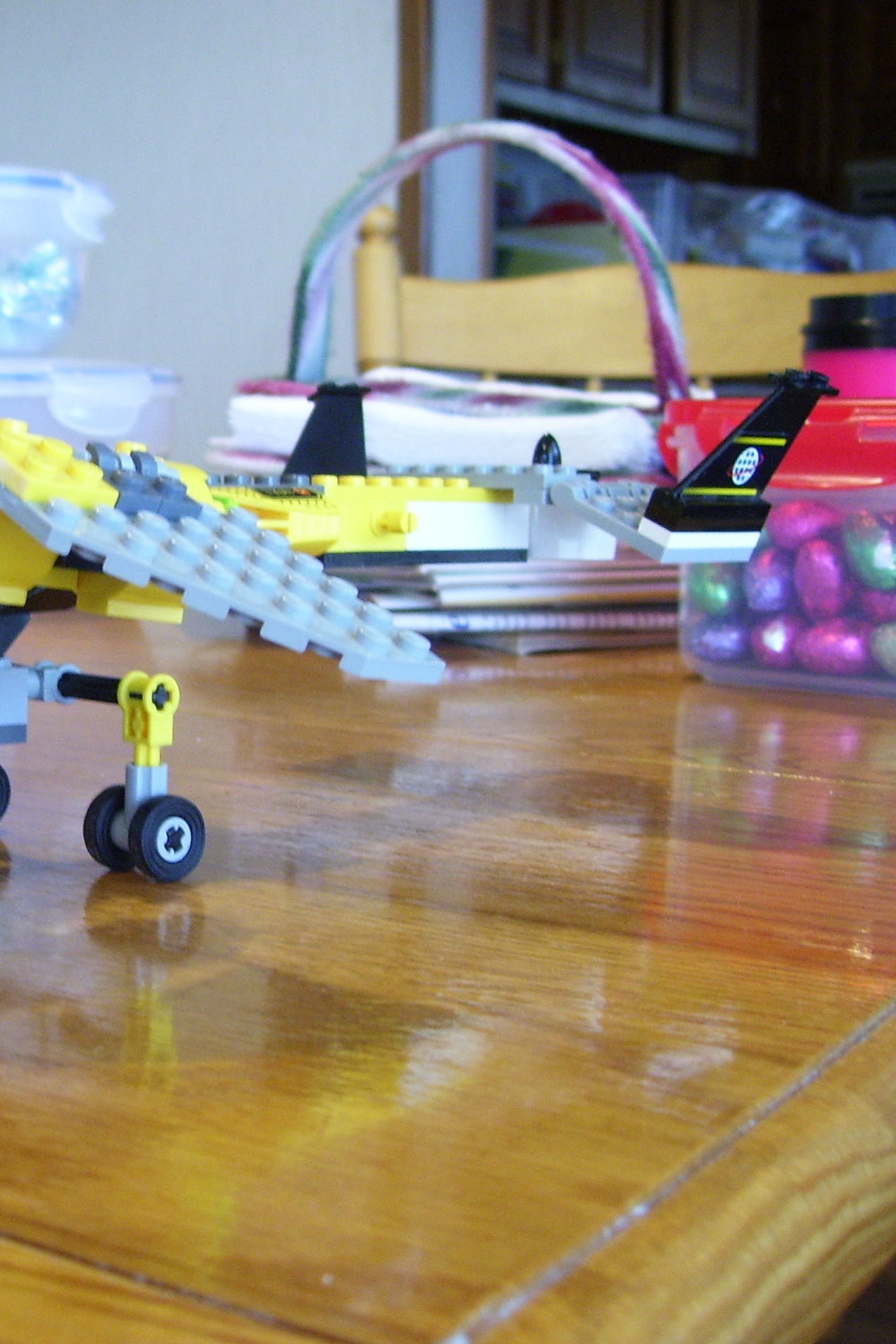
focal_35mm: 52
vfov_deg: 38.2
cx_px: 17
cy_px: 680
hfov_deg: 24.9
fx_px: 1941
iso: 160
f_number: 2.7
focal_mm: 6
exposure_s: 1/15
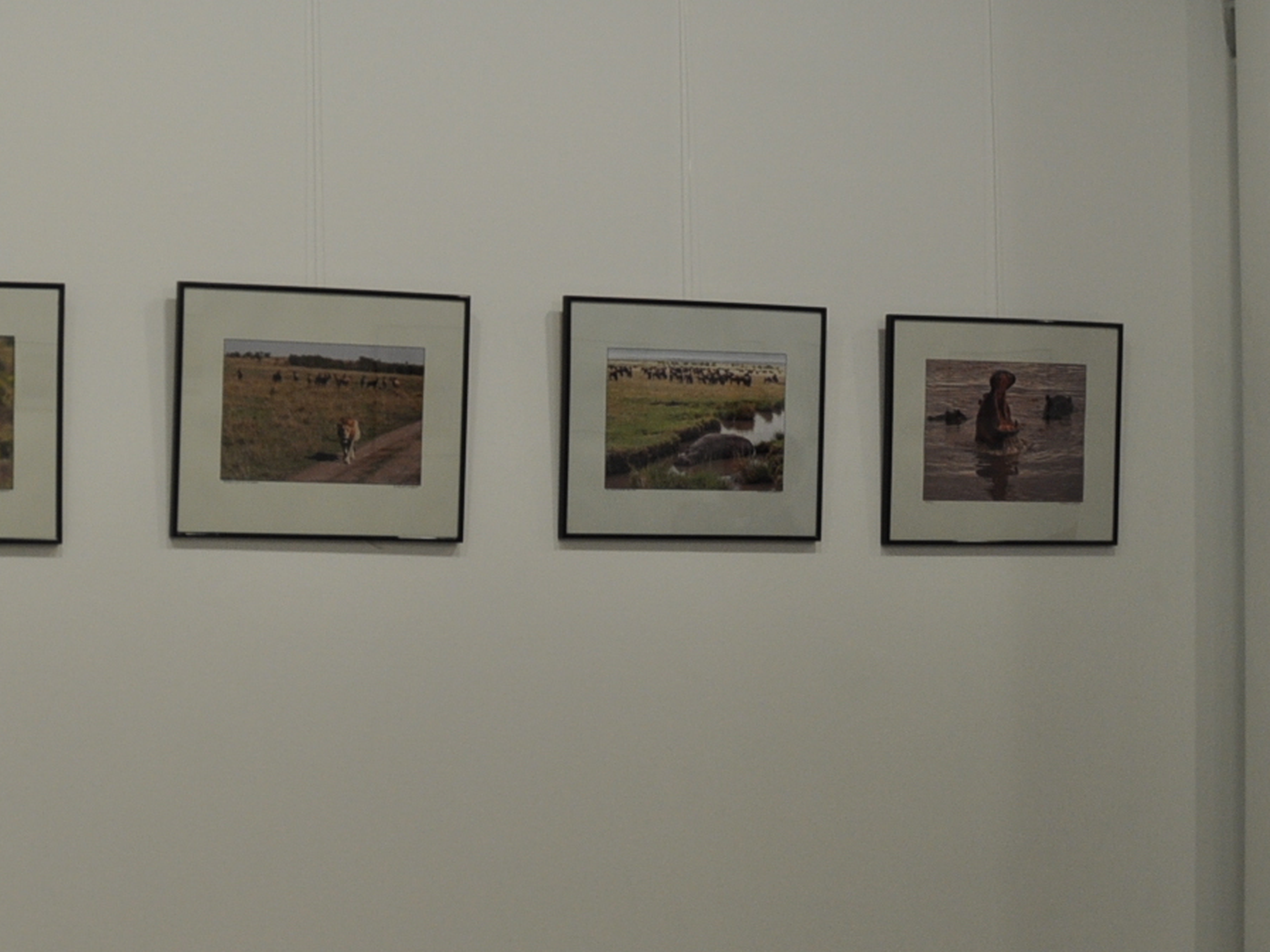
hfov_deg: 28.9
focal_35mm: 62
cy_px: 590
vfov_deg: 23.6
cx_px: -50
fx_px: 2275
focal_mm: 18
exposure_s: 1/60
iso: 450
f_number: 4
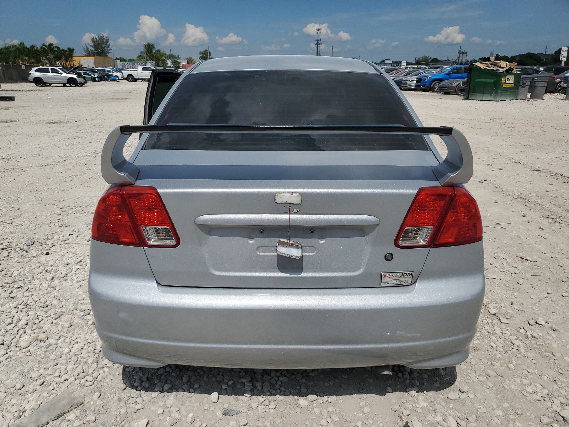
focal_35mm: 26
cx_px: 284
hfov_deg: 67.3
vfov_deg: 53.1
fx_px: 427
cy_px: 214
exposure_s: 1/10000
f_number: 1.5
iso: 50
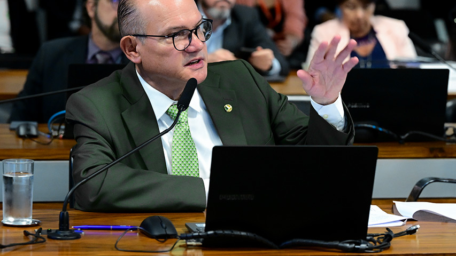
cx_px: 229
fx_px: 1657
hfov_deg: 15.7
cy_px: 116
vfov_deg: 8.9
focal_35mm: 137
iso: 4000
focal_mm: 87
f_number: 3.5
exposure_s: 1/200
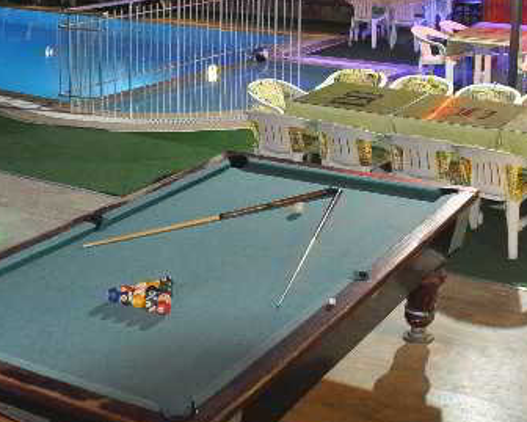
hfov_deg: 28.3
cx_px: 246
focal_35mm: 67
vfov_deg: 22.1
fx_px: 1045
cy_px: 21
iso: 2500
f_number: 3.5
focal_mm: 20
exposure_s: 1/20
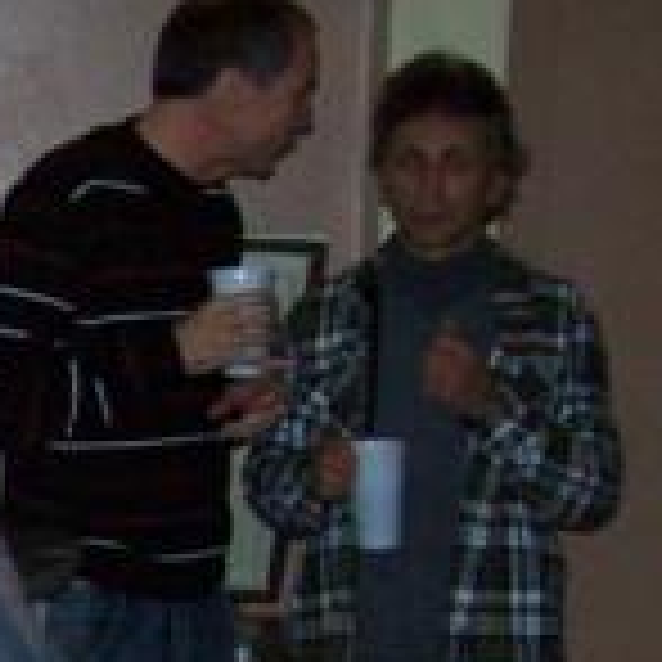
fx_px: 3007
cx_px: -630
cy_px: 860
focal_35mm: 139
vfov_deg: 12.2
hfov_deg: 11.4
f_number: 2.7
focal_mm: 6
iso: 200
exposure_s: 1/64
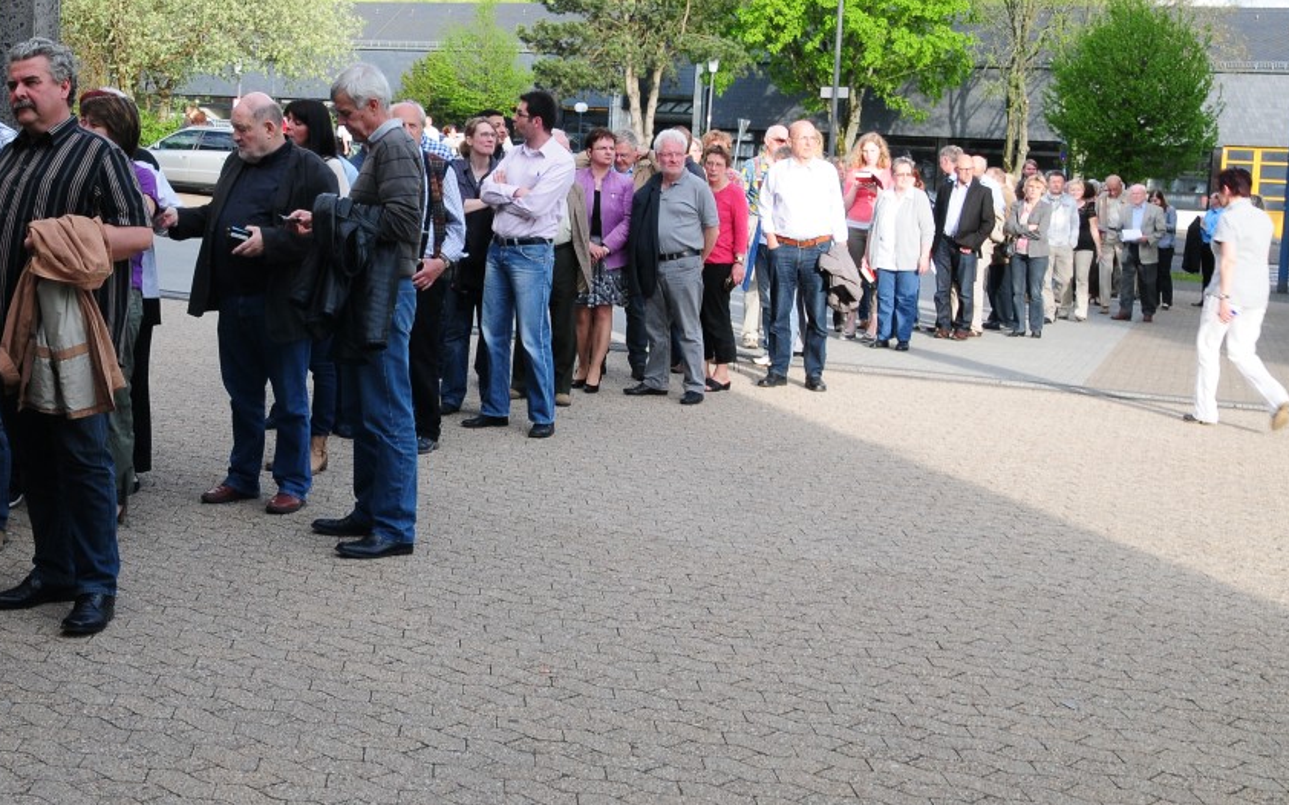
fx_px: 1713
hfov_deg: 40.2
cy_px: 231
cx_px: 338
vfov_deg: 26.2
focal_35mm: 49
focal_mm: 21
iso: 400
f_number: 10
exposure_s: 1/80
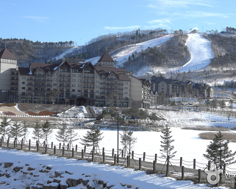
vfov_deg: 19.7
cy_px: 94
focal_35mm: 78
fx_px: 545
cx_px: 128
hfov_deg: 24.4
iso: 100
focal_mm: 44.8
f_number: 6.3
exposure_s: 1/500
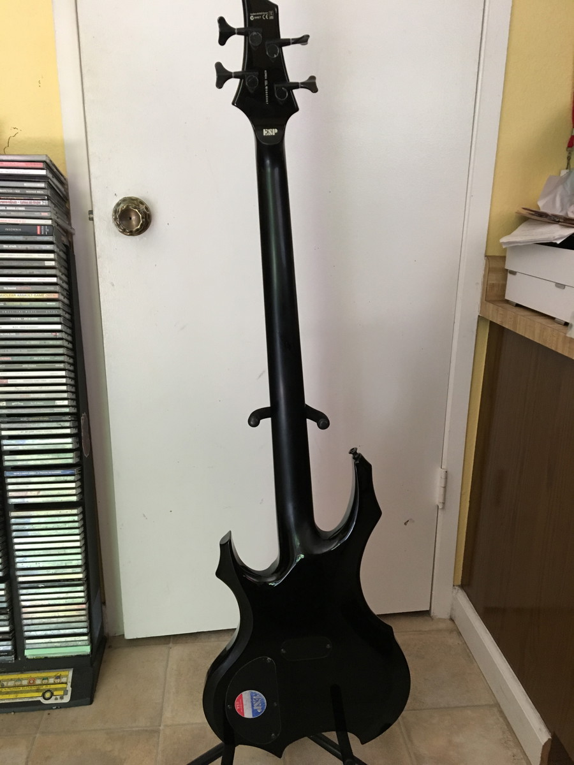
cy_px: 382
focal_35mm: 29
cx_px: 287
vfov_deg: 61.7
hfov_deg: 48.2
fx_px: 641
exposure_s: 1/30
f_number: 2.2
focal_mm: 4.15
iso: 100
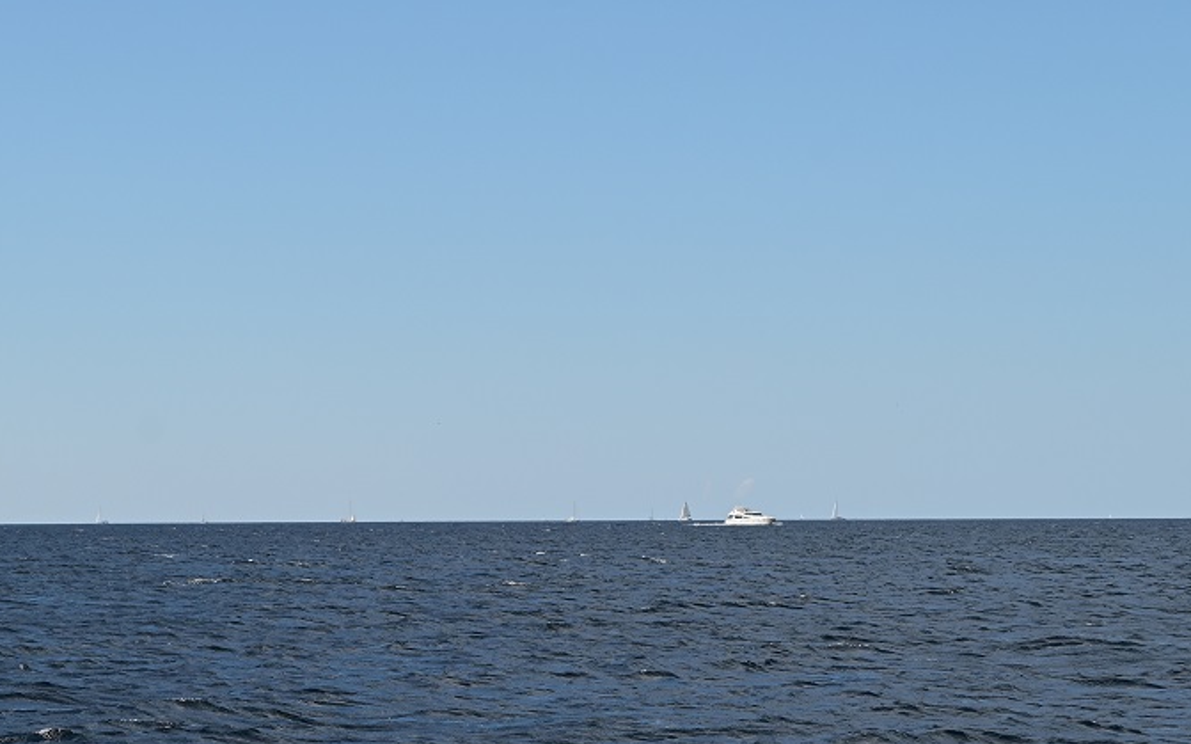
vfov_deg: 8.5
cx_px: 488
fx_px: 4997
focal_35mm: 154
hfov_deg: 13.6
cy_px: 731
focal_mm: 78
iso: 100
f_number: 6.3
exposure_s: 1/640
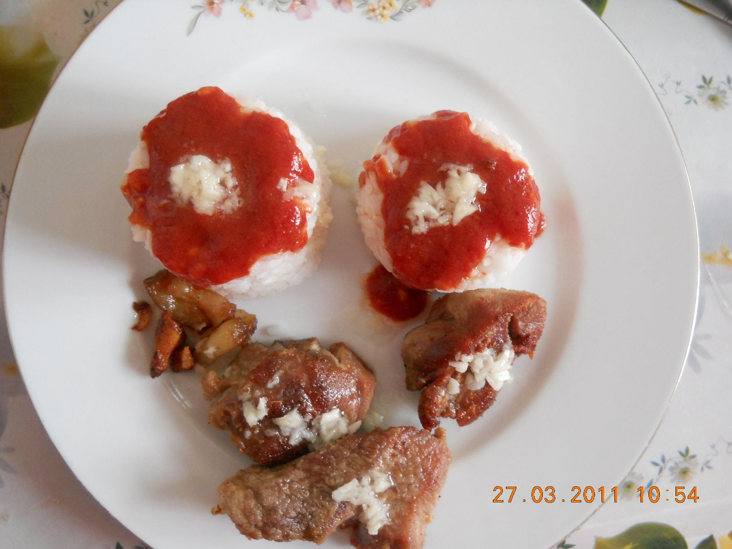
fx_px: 867
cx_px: 366
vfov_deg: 35.1
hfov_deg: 45.8
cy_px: 274
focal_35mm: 41
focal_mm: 6.72
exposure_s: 1/30
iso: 400
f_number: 3.1
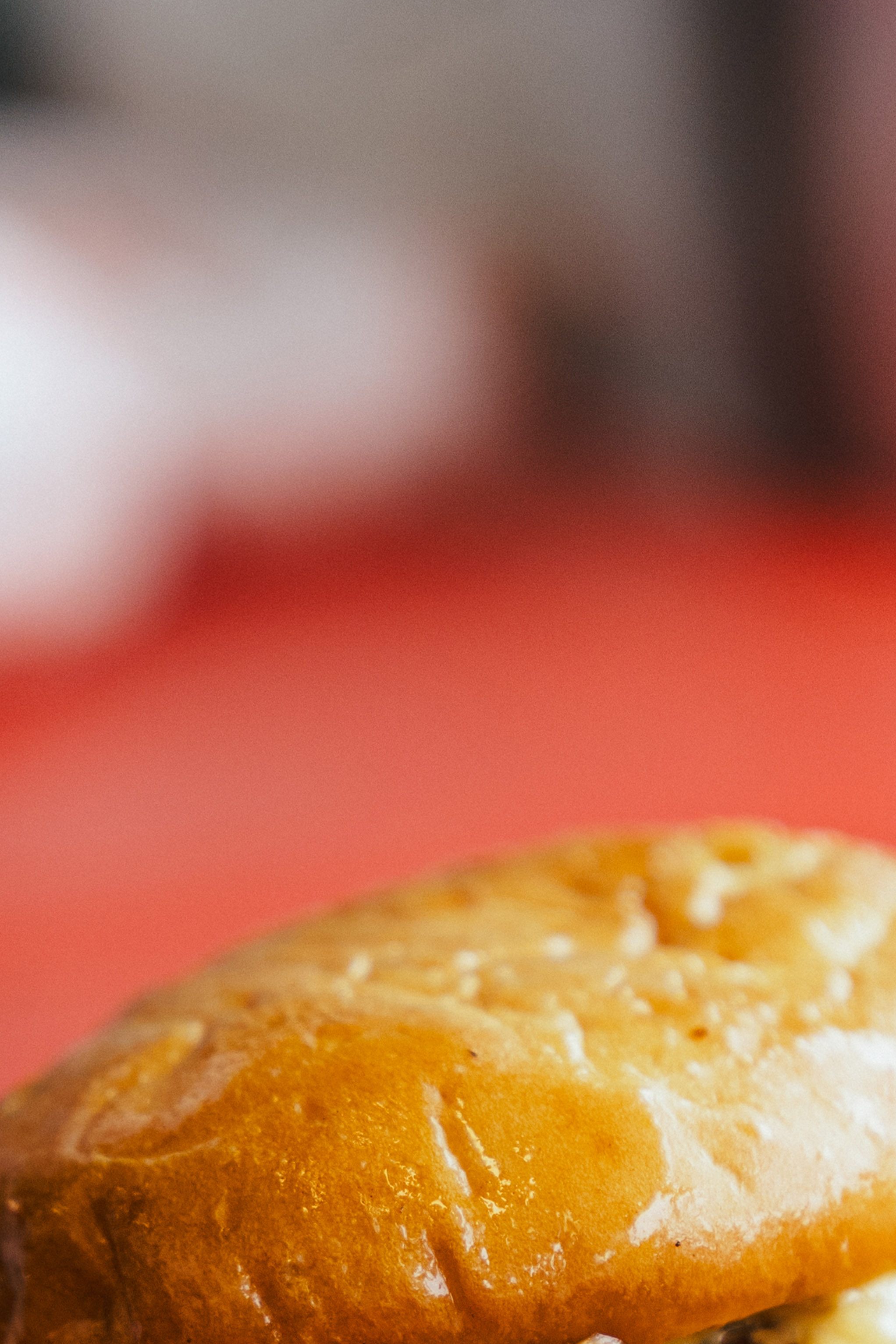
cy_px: 1147
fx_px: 5114
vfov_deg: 14.8
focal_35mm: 137
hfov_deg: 10.0
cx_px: 561
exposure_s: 1/400
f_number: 2.8
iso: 100
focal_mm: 70
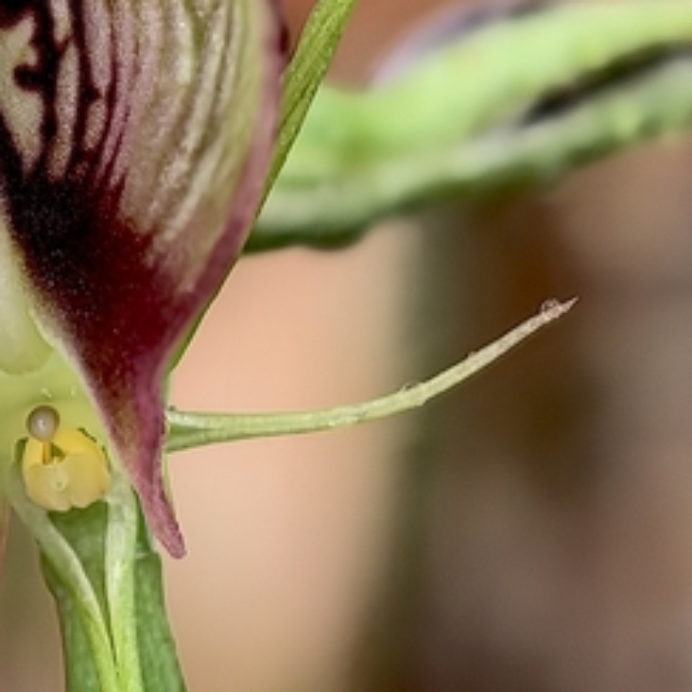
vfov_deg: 5.9
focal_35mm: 298
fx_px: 6740
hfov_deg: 5.9
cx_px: 6
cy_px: 193
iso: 125
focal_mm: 15
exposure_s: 1/100
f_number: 2.1
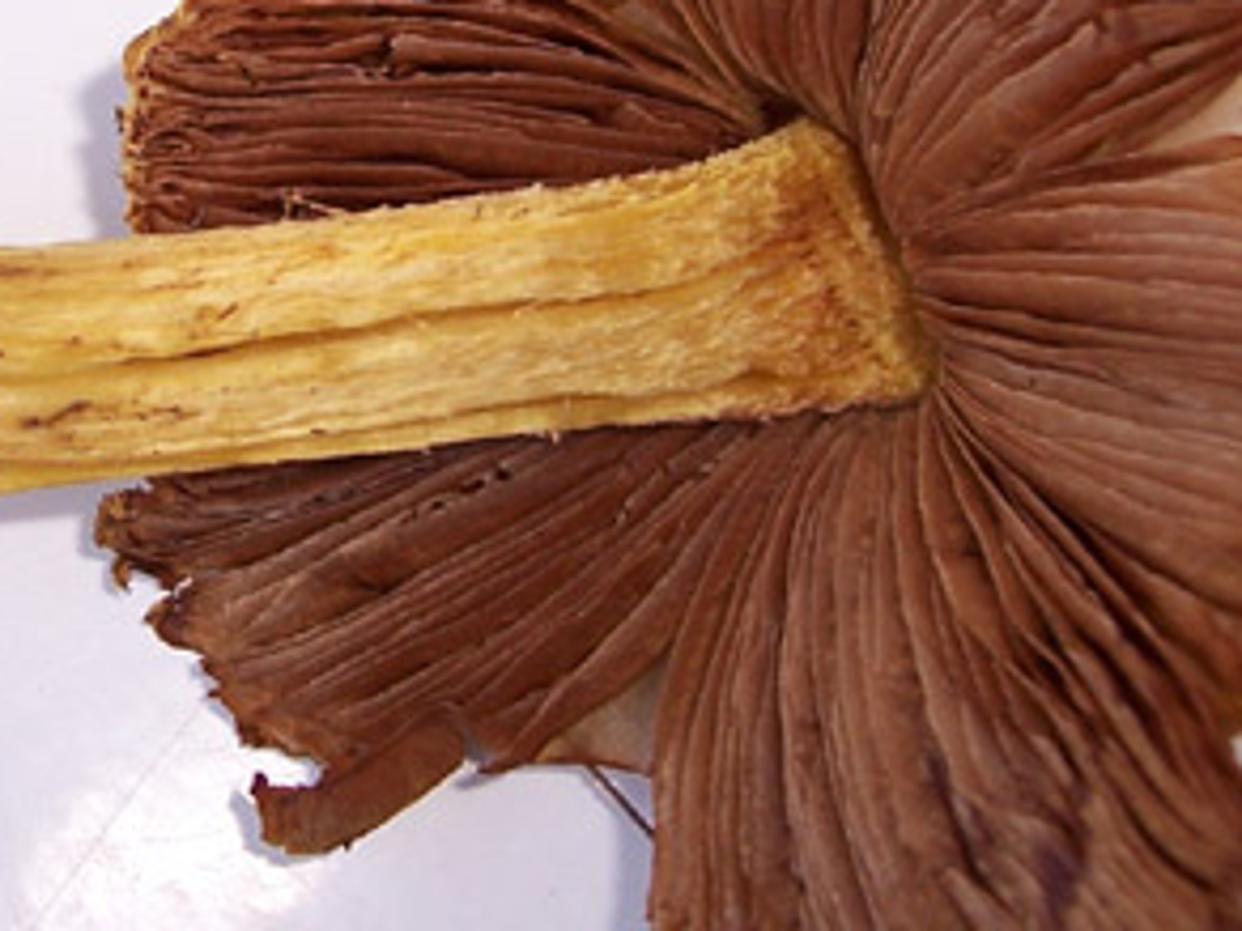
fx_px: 3803
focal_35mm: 106
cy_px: -83
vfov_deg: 13.7
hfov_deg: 18.3
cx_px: 162
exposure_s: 1/90
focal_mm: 8
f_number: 3.4
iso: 100
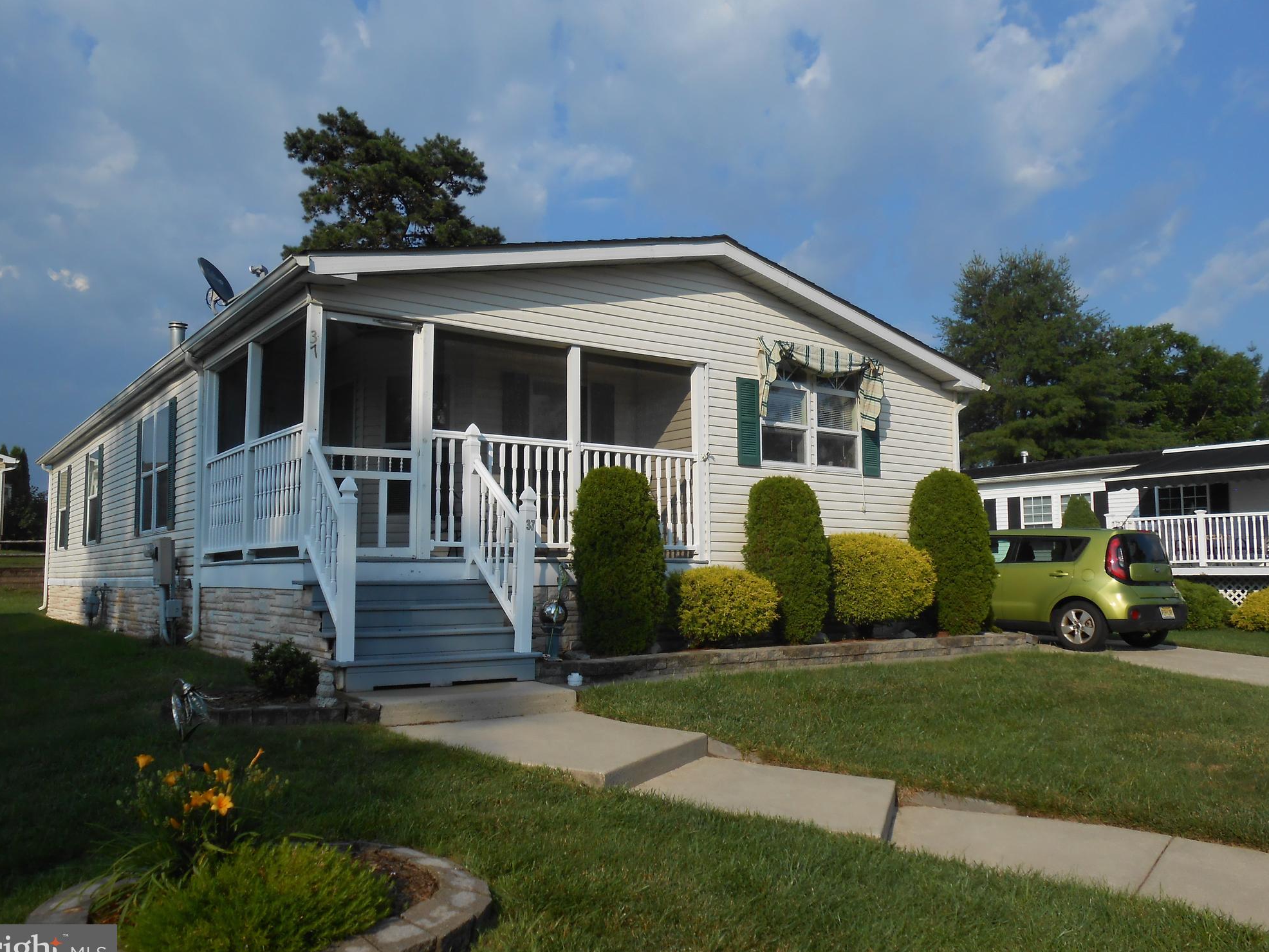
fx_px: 990
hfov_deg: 65.3
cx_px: 615
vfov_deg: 51.4
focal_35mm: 27
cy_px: 483
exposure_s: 1/1000
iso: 80
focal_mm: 4.6
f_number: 3.5
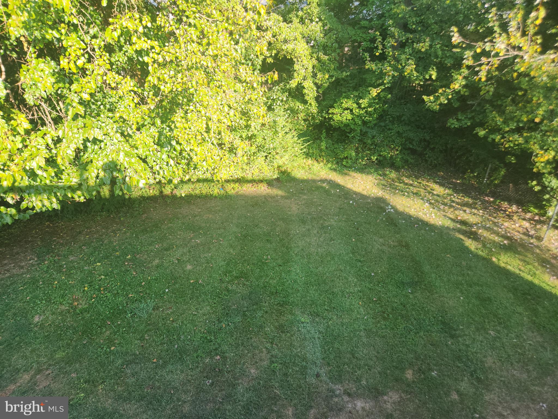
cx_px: 279
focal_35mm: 23
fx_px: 371
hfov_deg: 73.9
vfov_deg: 58.9
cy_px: 210
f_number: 1.8
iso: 20
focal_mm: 5.4
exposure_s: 1/215
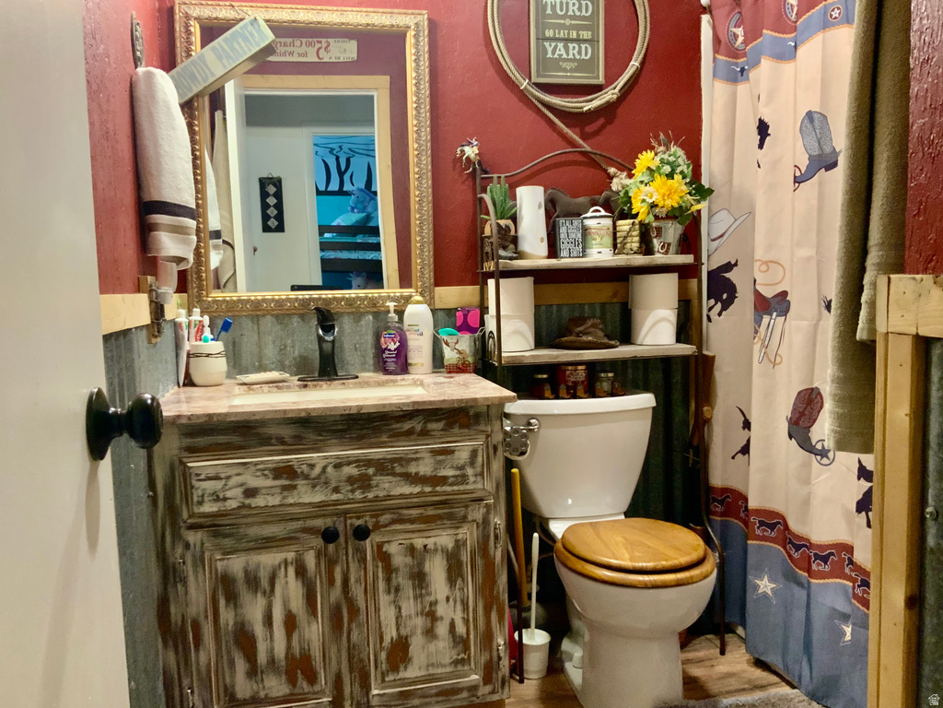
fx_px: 790
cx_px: 472
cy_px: 354
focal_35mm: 29
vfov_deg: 48.2
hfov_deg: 61.7
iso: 200
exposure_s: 1/60
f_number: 1.8
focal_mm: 3
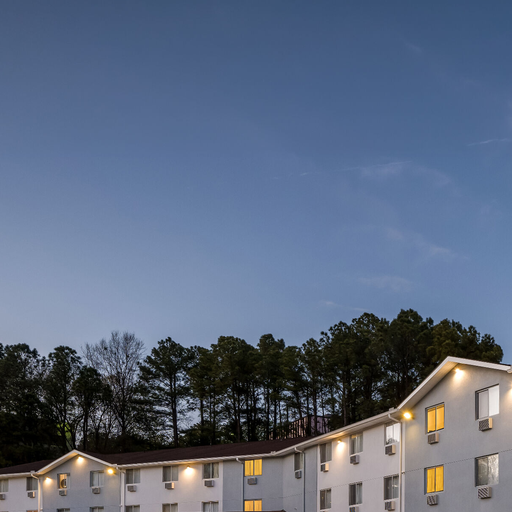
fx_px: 602
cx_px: 470
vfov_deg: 44.3
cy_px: 392
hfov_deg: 41.9
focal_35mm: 36
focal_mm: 17
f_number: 8
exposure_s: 1/4
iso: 250
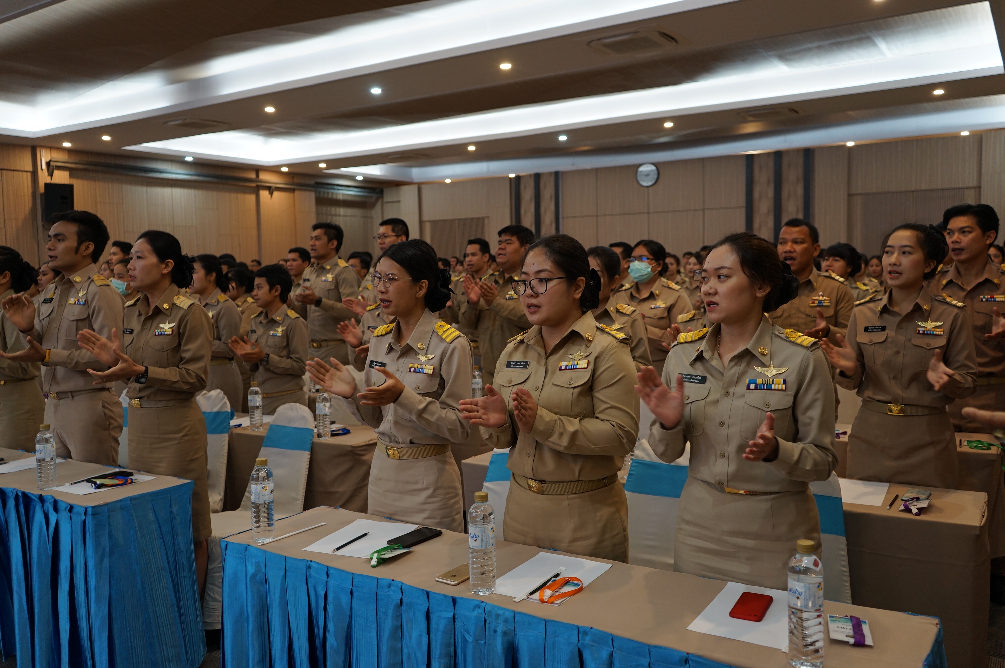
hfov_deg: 63.7
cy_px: 334
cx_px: 502
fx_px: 809
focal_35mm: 29
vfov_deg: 44.9
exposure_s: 1/50
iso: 800
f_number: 3.5
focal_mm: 29
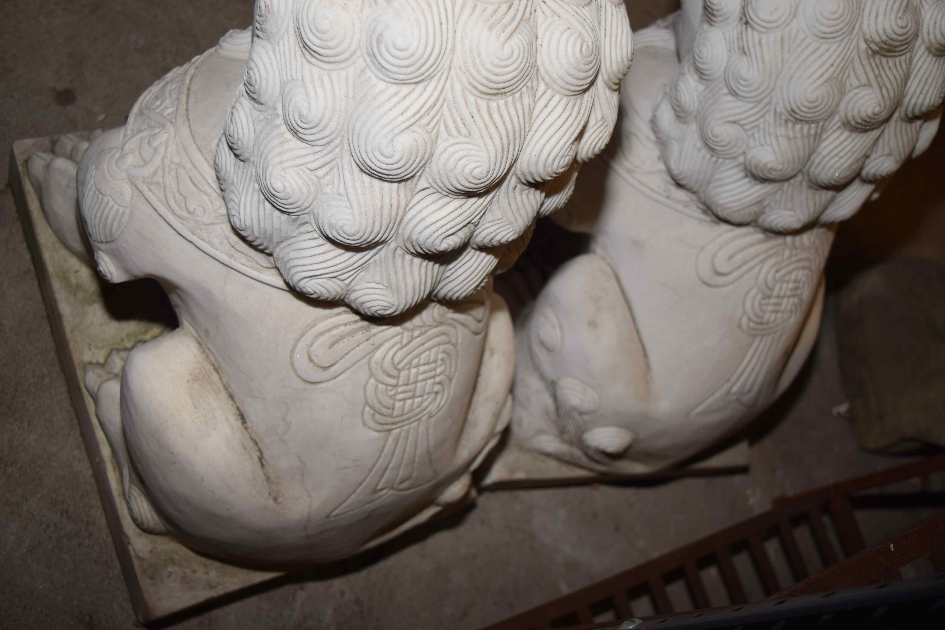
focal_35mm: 44
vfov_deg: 30.8
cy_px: 315
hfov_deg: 45.0
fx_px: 1142
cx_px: 472
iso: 125
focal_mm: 29
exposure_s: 1/60
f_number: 4.2
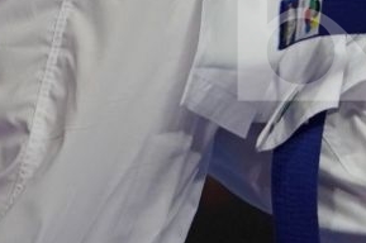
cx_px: 356
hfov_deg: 1.1
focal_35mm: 1871
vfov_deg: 0.7
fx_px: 19000
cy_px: -464
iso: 800
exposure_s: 1/1000
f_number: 2.8
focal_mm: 200
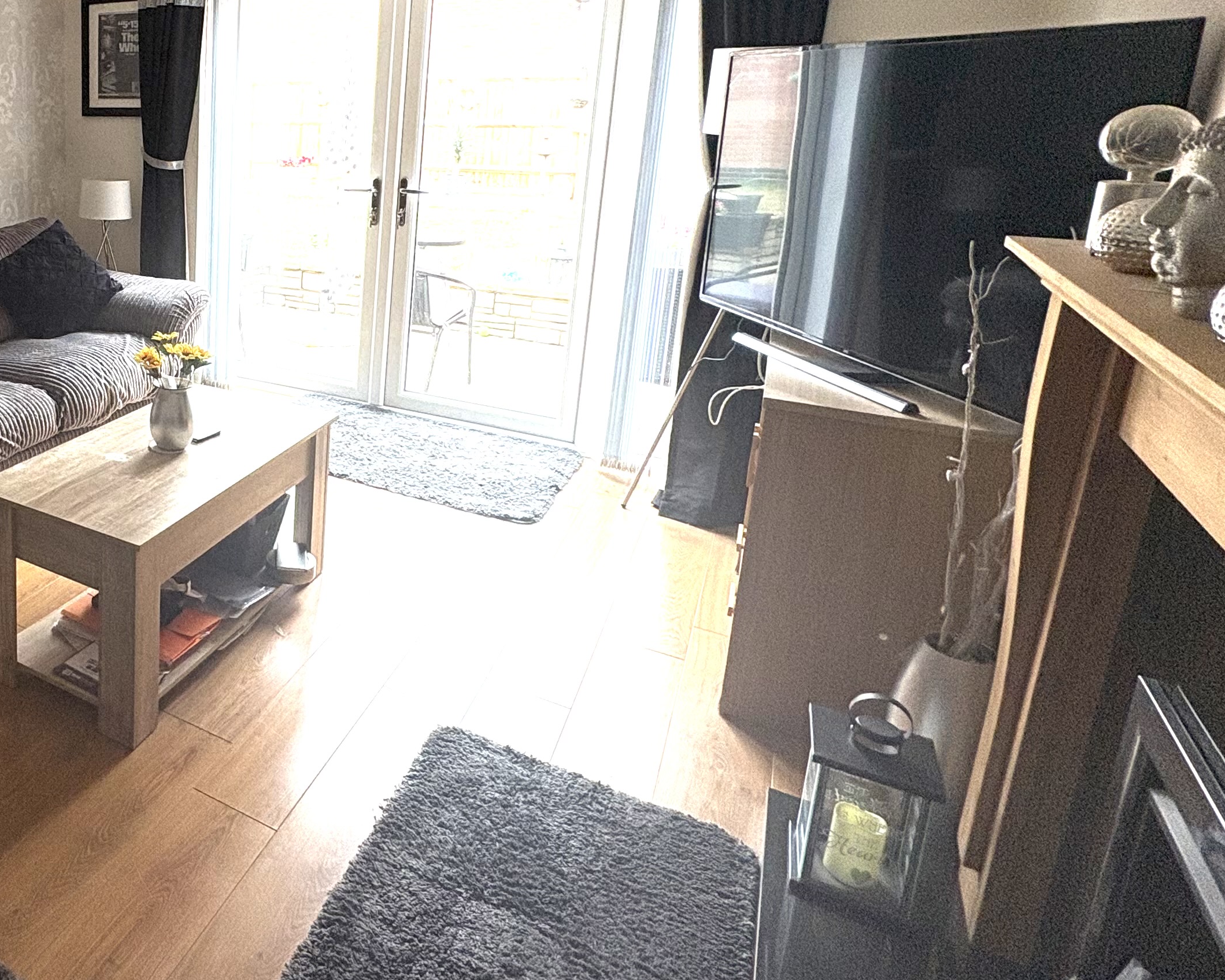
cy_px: 294
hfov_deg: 55.6
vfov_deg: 53.4
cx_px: 87
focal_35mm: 26
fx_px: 943
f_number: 2.2
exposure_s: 1/99
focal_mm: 2.22
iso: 100
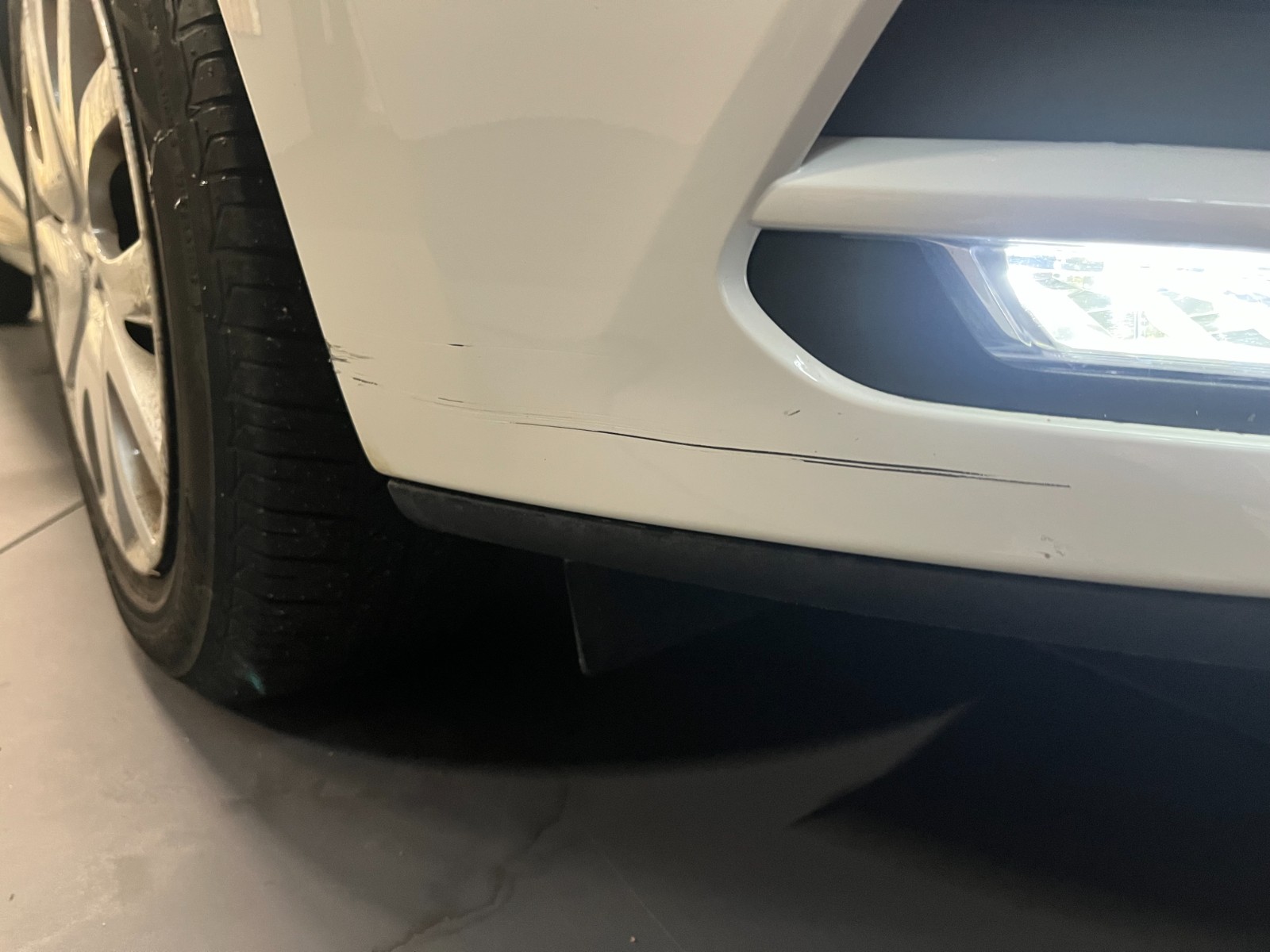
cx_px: 635
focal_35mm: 26
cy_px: 476
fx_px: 954
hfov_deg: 67.3
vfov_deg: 53.1
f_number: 1.6
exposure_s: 1/33
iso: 500
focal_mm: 5.1
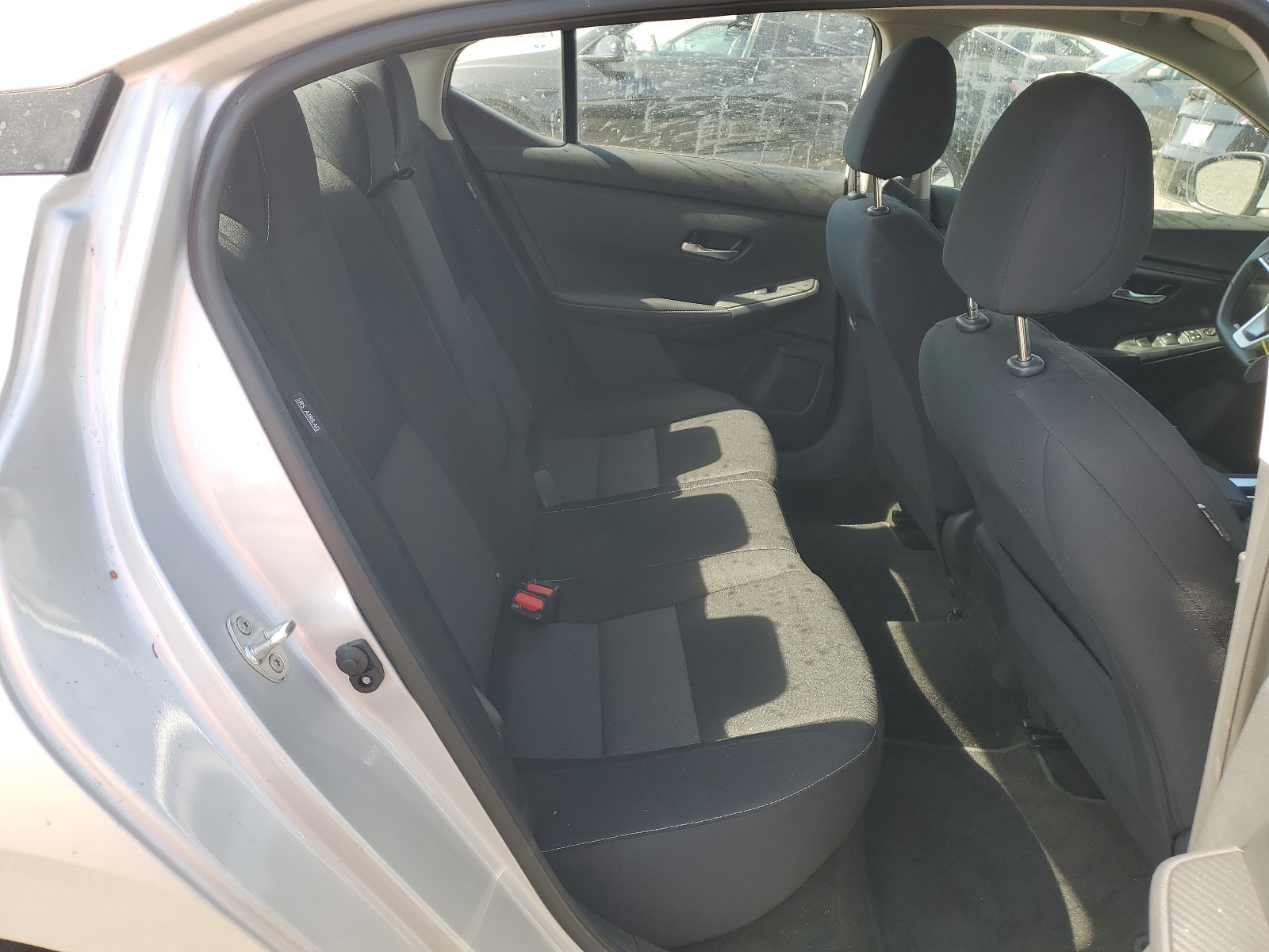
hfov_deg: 67.3
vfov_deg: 53.1
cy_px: 476
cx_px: 634
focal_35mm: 26
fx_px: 953
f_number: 1.5
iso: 50
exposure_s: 1/400
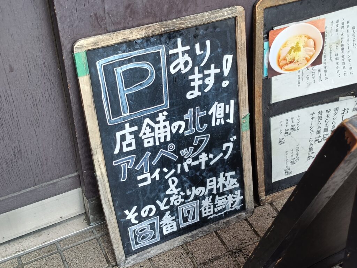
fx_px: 454
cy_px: 134
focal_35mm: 44
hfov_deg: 42.9
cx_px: 178
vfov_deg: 32.9
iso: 50
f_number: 1.7
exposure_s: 1/100
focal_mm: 4.7
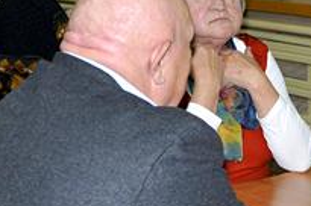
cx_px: 445
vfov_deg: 12.1
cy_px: 207
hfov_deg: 16.8
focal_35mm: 112
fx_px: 966
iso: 1250
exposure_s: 1/60
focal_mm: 18
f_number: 4.5
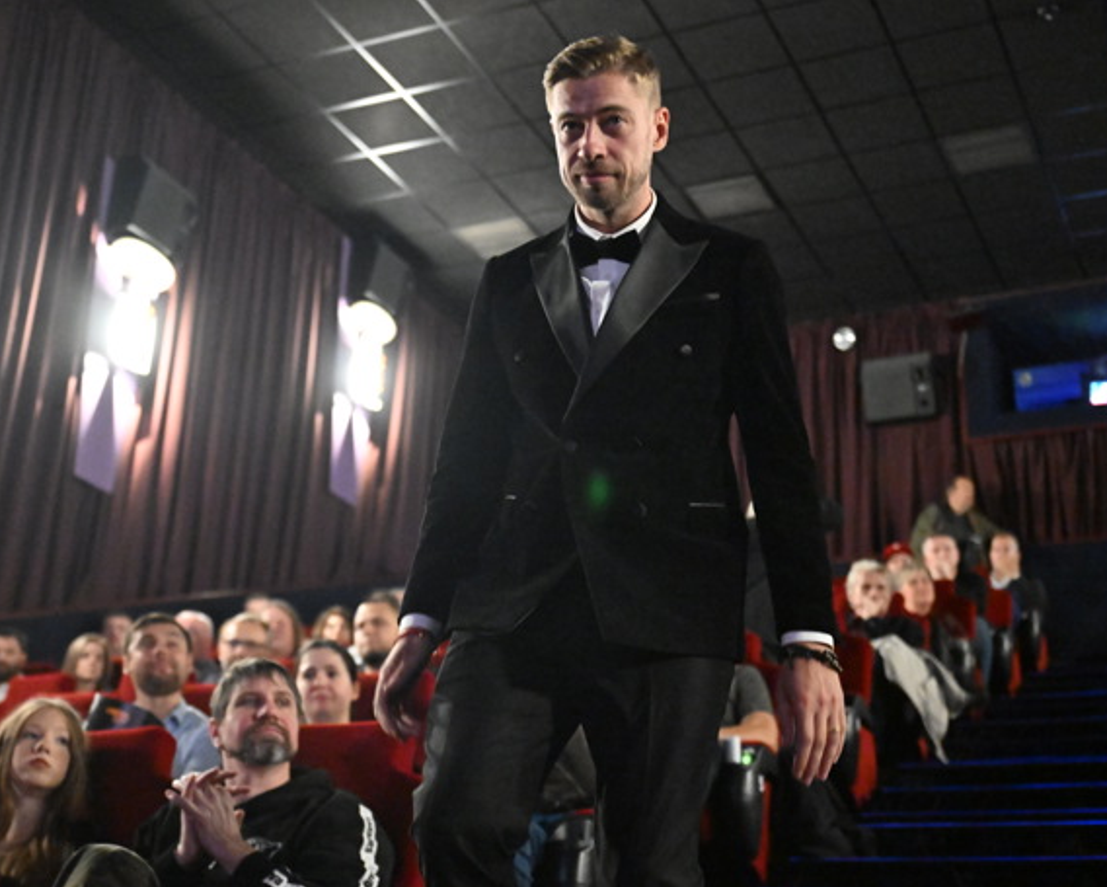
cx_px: 499
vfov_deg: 30.9
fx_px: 1606
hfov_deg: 38.0
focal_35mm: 49
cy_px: 446
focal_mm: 43
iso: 20000
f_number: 2.8
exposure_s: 1/80
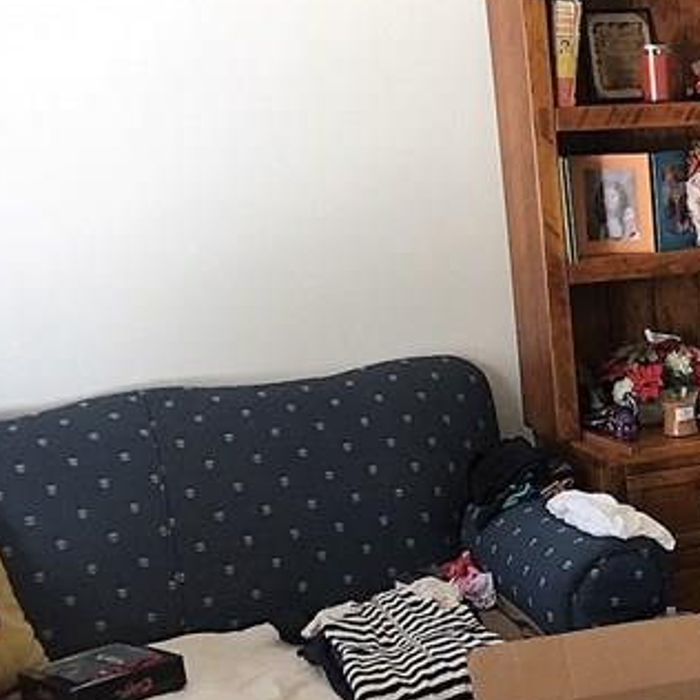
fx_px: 1899
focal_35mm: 83
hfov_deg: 18.4
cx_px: 1070
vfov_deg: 20.9
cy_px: 394
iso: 50
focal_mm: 4.15
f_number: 2.2
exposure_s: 1/15
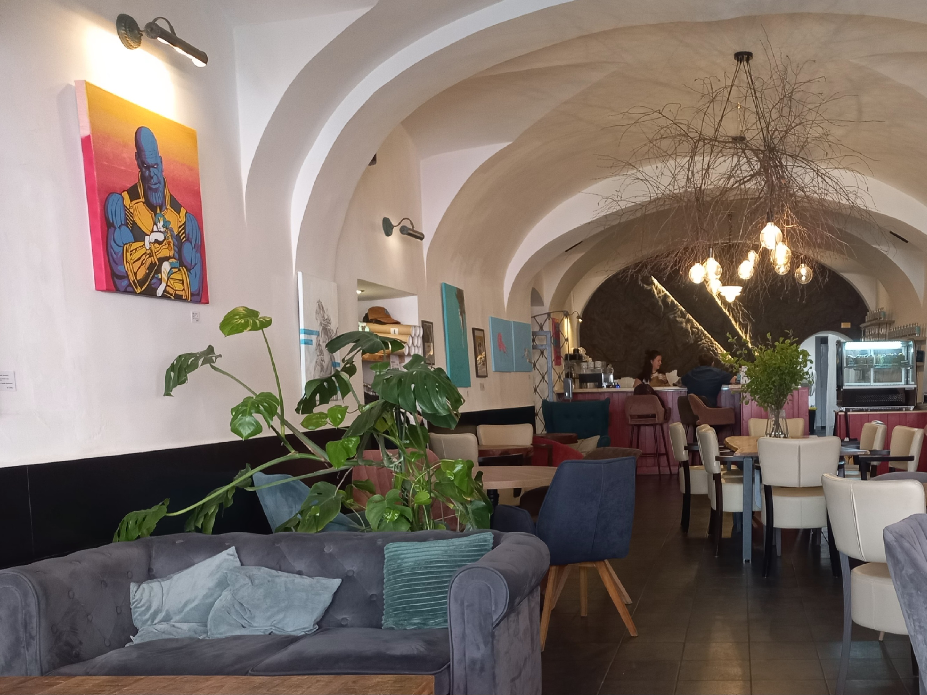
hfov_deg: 69.4
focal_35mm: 25
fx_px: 669
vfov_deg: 54.9
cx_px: 464
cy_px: 348
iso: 200
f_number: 1.8
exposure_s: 1/33
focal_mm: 4.6
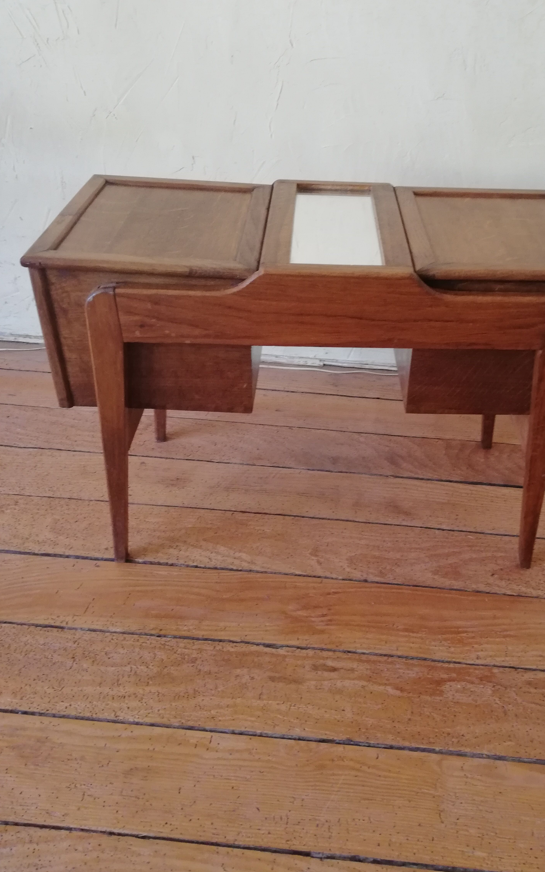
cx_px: 330
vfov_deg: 66.5
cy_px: 438
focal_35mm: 28
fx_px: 665
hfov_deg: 44.3
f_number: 2.2
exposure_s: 1/25
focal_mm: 3.81
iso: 400
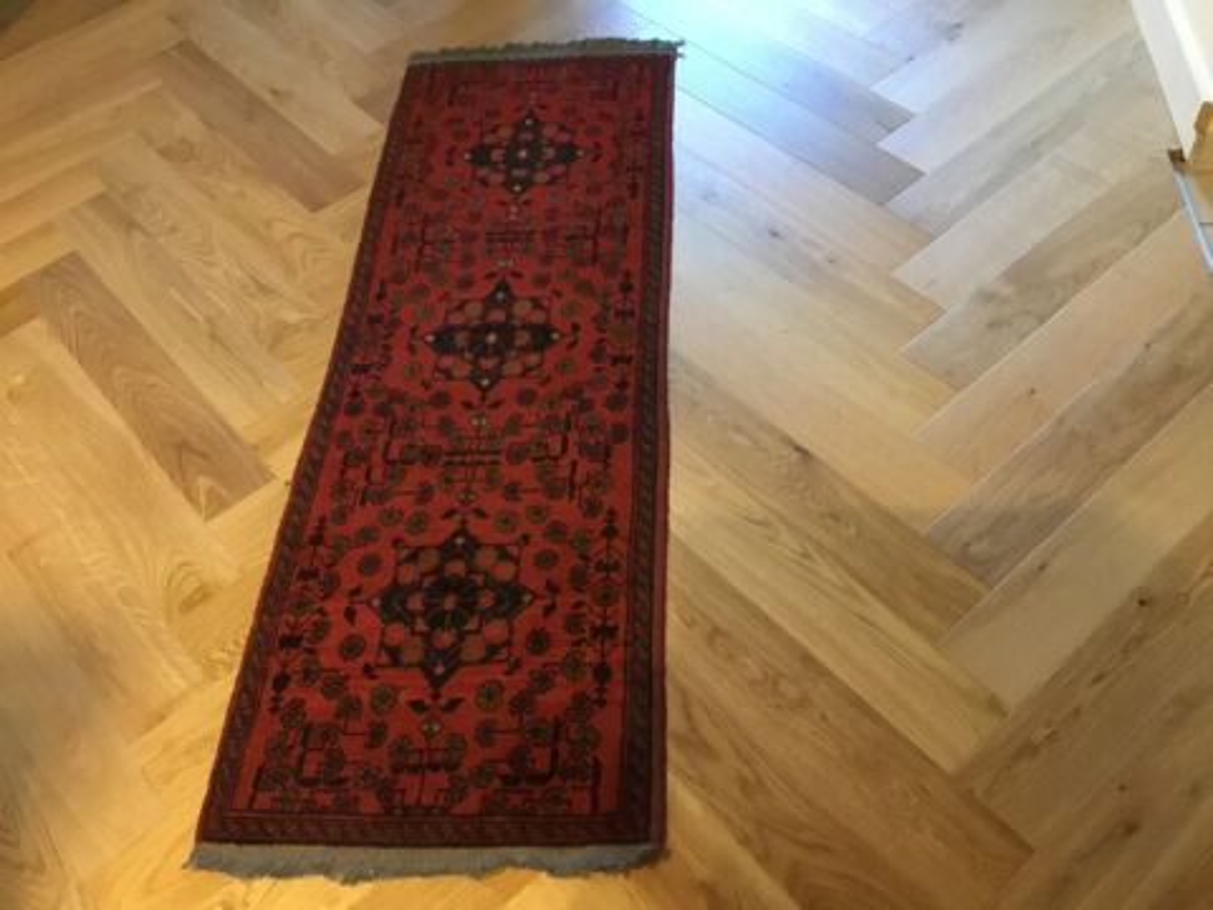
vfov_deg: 45.4
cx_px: 606
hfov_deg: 58.4
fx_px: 1086
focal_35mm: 31
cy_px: 455
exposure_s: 1/17
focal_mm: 3.3
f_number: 2.4
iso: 400
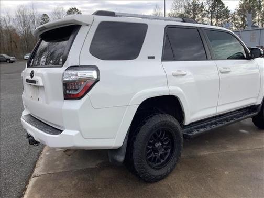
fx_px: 236
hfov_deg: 58.4
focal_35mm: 31
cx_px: 132
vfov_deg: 45.4
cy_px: 99
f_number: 2.4
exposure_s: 1/721
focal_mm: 3.3
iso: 25
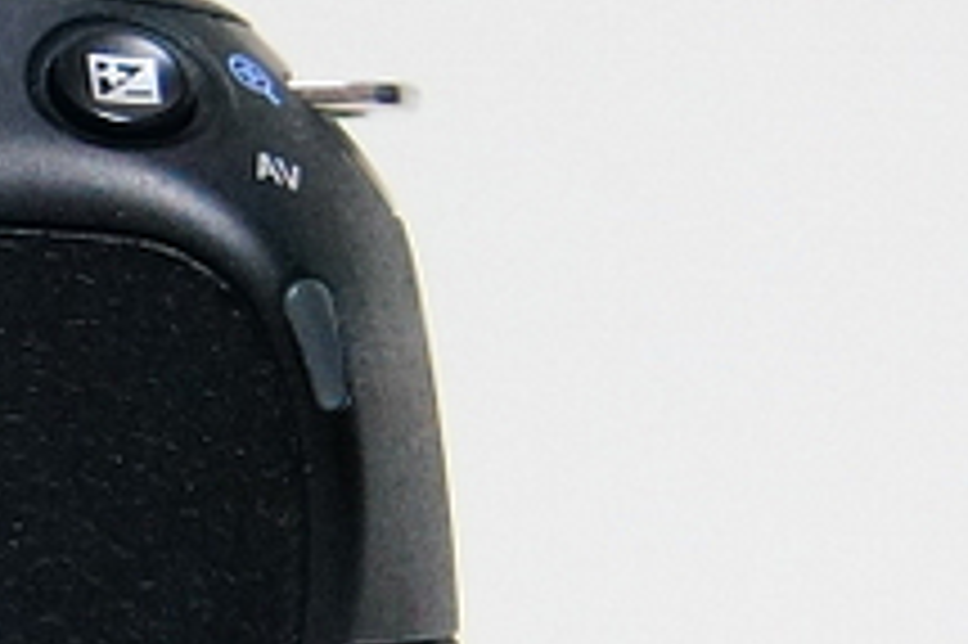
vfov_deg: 5.0
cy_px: 464
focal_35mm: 276
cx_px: -871
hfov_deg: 7.2
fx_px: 7405
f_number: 4.5
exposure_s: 1/60
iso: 2000
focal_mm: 35
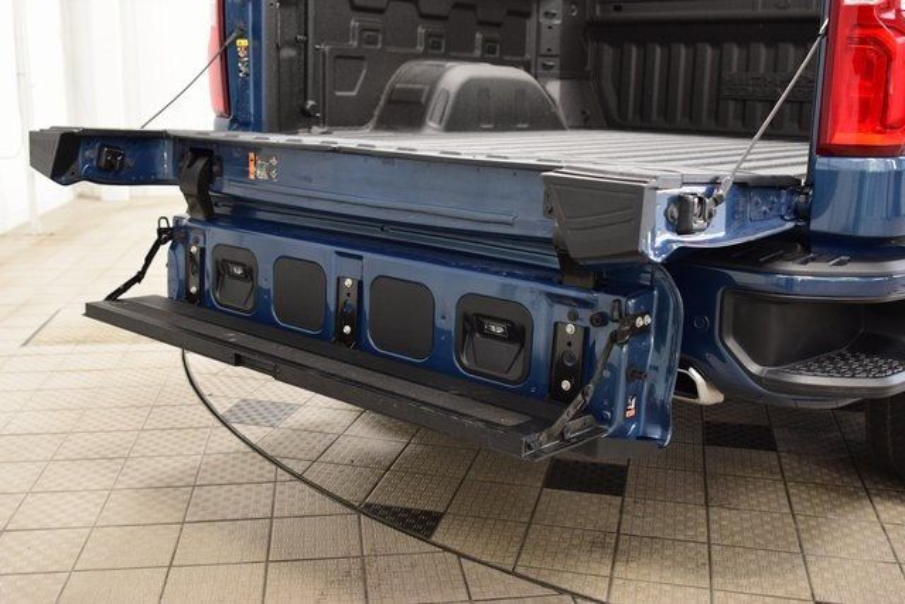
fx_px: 905
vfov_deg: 36.9
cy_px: 302
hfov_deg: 53.1
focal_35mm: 36
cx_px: 452
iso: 1600
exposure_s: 1/60
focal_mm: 24
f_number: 3.5
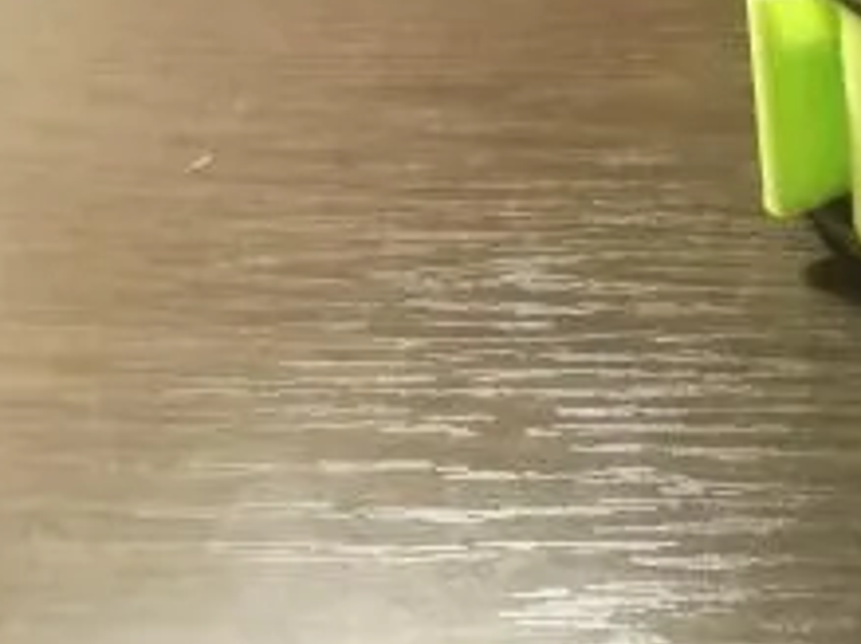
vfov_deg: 17.3
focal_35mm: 79
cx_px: 1191
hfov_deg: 21.7
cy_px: -232
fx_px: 1964
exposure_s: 1/25
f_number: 1.8
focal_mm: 3.62
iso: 500
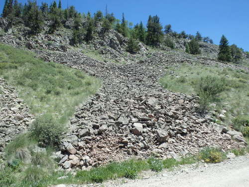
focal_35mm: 28
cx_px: 124
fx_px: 201
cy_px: 94
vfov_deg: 49.7
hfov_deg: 63.4
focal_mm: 5
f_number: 3.9
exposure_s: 1/640
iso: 125
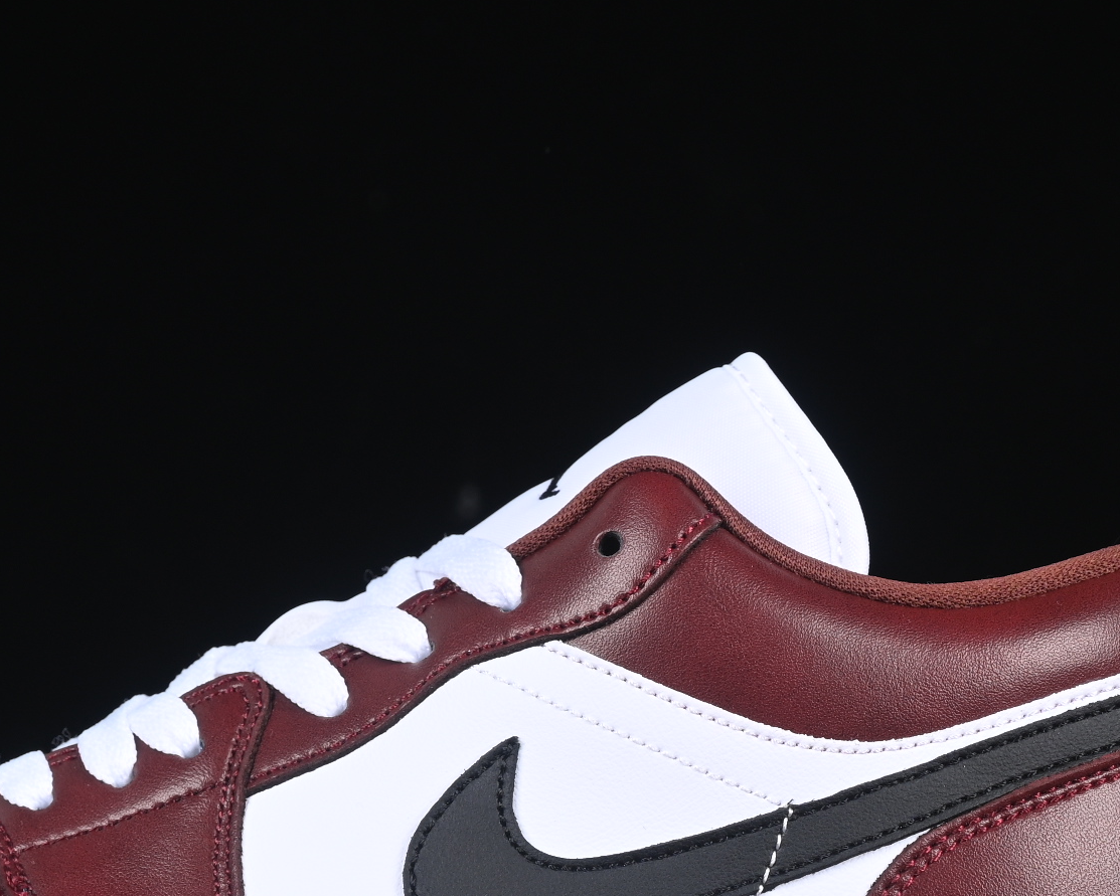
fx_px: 5836
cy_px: 645
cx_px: 399
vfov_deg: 8.8
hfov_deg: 11.0
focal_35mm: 176
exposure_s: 1/60
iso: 160
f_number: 7.1
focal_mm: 50
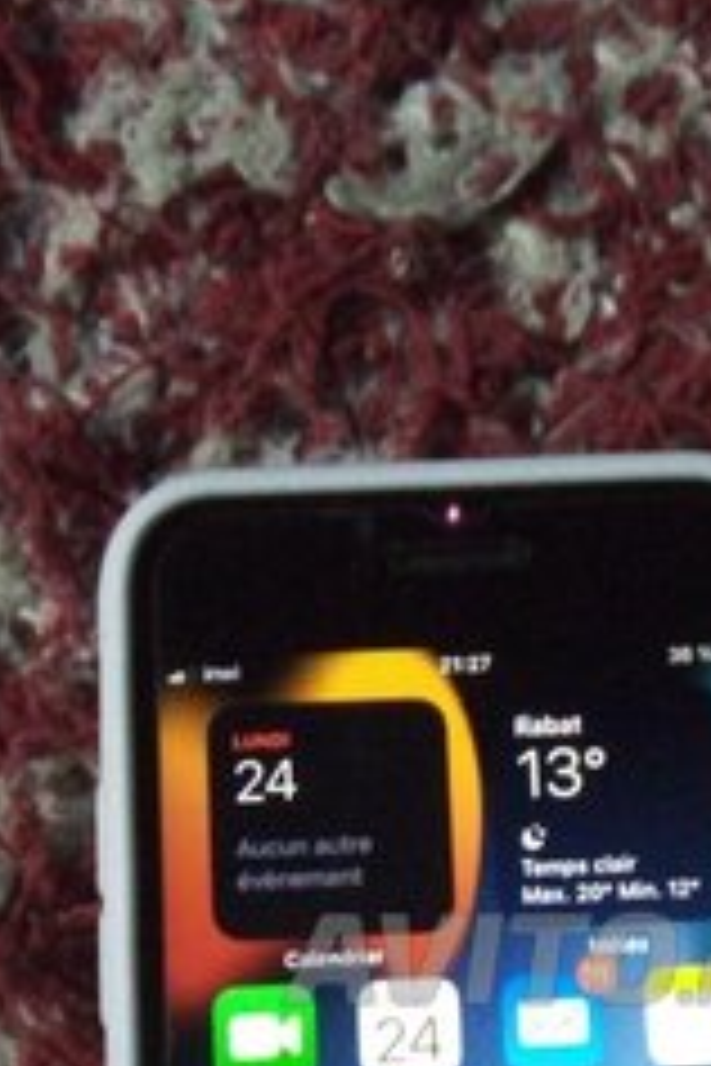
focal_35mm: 59
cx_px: 549
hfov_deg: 22.7
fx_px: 1748
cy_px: 958
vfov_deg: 32.3
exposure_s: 1/12.5
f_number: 2.2
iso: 1865
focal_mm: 4.52
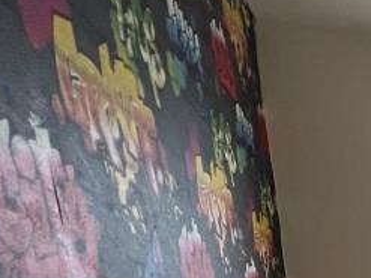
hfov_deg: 24.9
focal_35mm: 54
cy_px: 484
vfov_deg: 20.3
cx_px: 589
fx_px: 578
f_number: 1.8
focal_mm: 1.57
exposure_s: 1/99
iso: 160
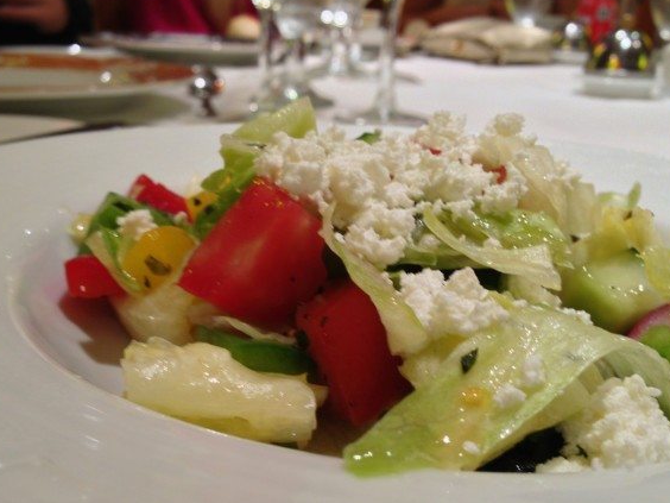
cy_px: 279
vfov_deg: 36.8
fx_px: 755
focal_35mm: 39
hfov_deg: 47.8
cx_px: 304
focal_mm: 4.13
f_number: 2.4
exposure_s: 1/20
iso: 50
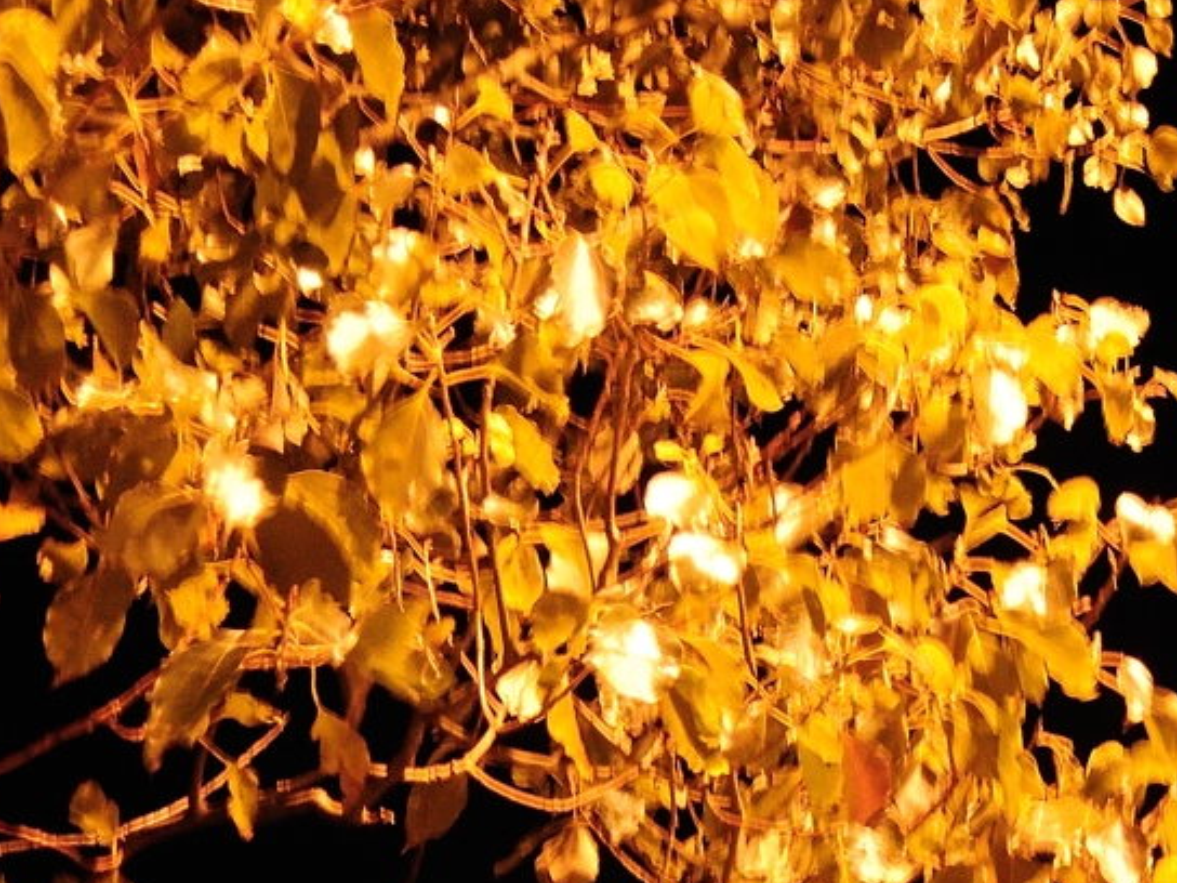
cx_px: 935
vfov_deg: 13.0
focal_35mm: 113
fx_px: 3842
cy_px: 827
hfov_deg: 17.3
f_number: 3.7
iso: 1600
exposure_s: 1/4
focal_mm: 12.8
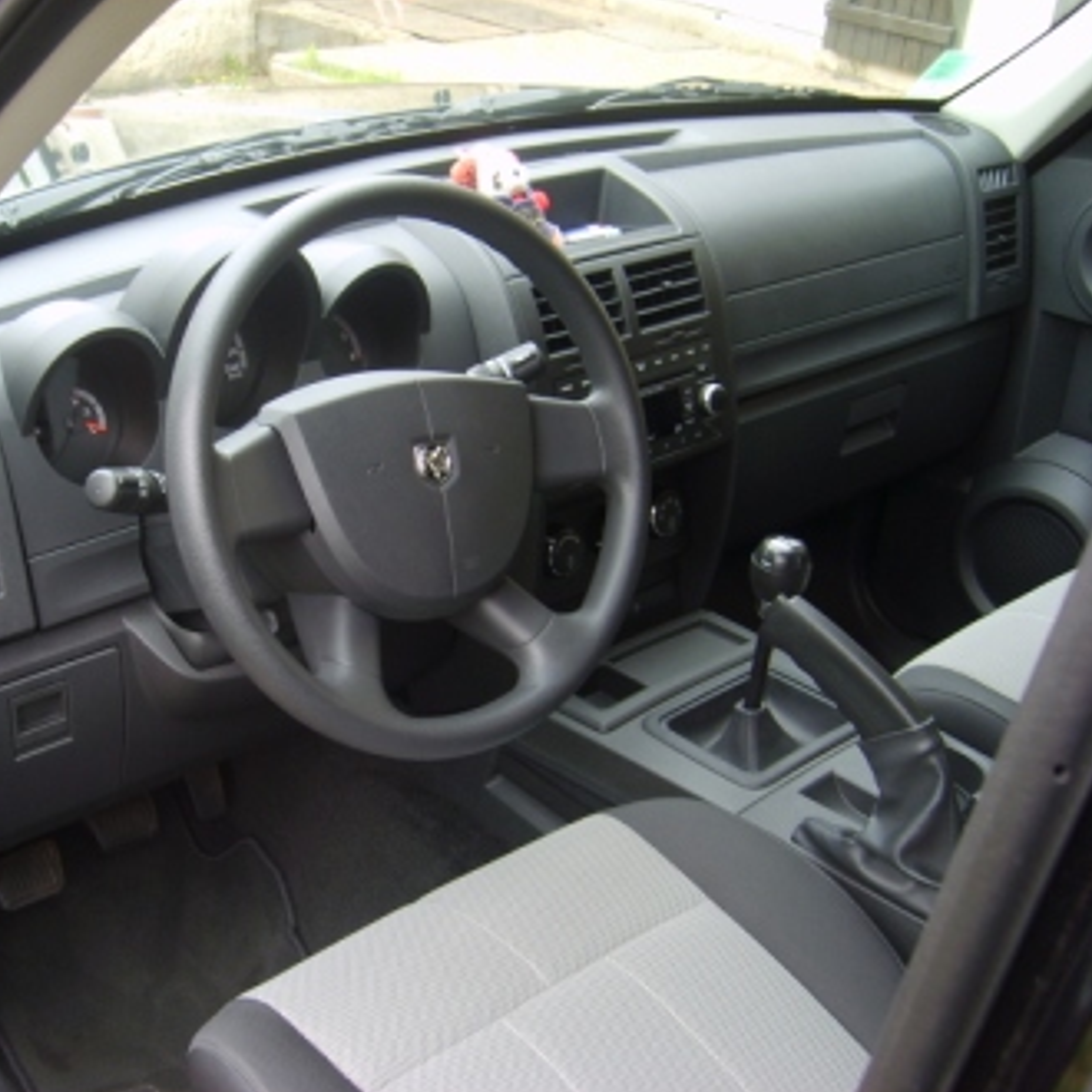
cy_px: 546
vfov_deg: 40.0
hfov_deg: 39.6
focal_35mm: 42
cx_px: 374
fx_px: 1499
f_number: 2.8
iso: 50
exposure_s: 1/30
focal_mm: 5.8
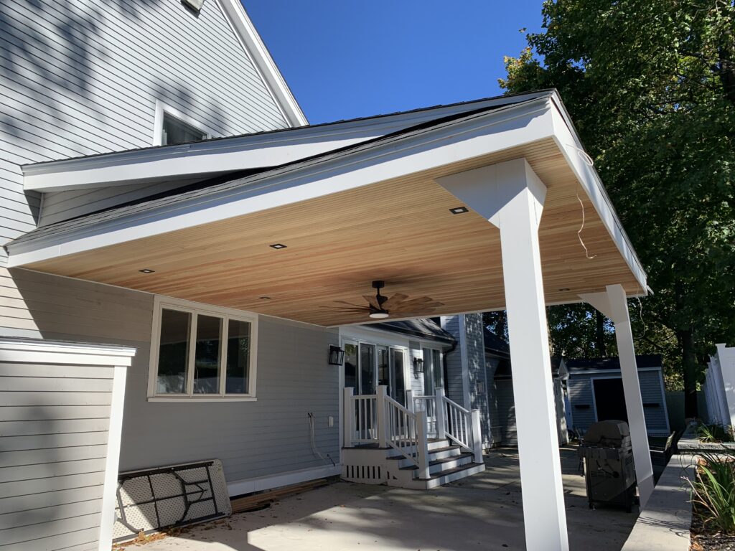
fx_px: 552
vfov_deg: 53.1
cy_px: 276
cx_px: 368
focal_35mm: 26
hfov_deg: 67.3
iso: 25
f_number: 1.8
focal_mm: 4.25
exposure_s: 1/1661
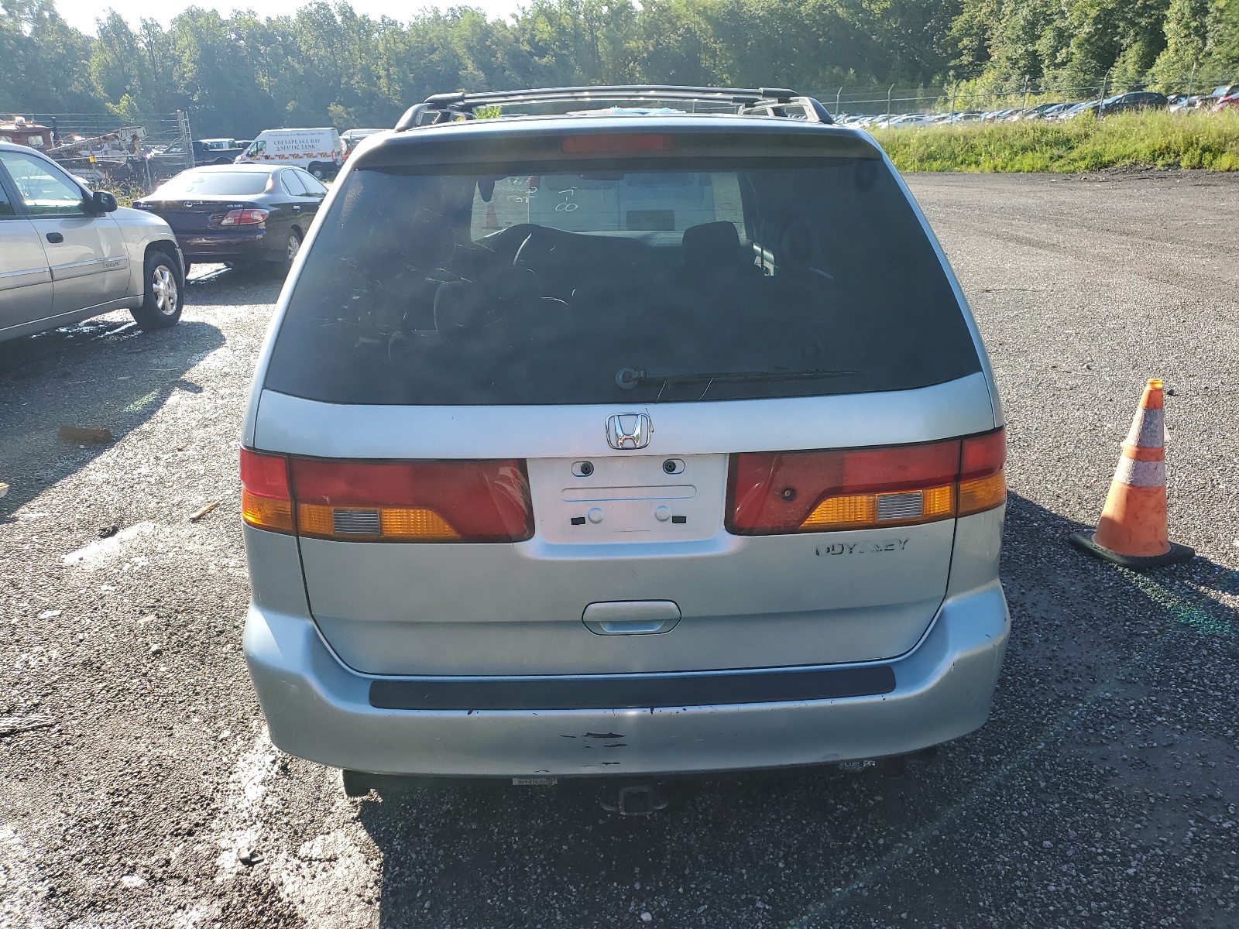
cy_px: 464
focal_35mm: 26
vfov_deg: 53.1
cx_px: 620
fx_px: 931
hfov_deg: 67.3
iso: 50
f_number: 1.5
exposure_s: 1/1111
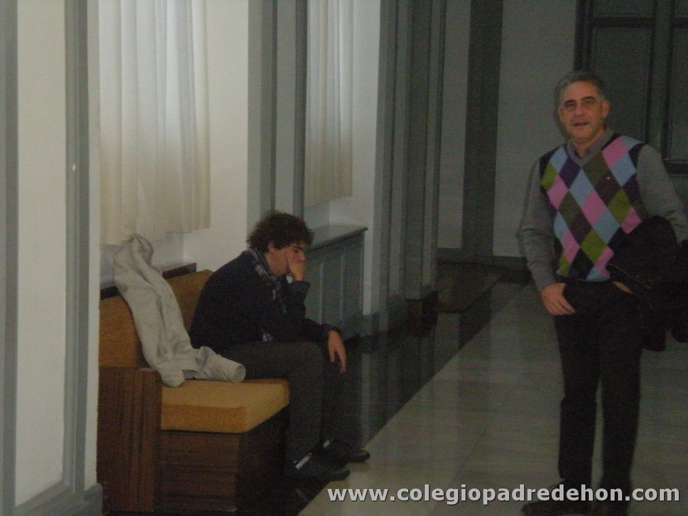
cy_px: 258
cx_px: 344
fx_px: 1729
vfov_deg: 17.0
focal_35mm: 87
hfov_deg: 22.5
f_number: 5.1
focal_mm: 14.3
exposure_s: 1/125
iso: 800
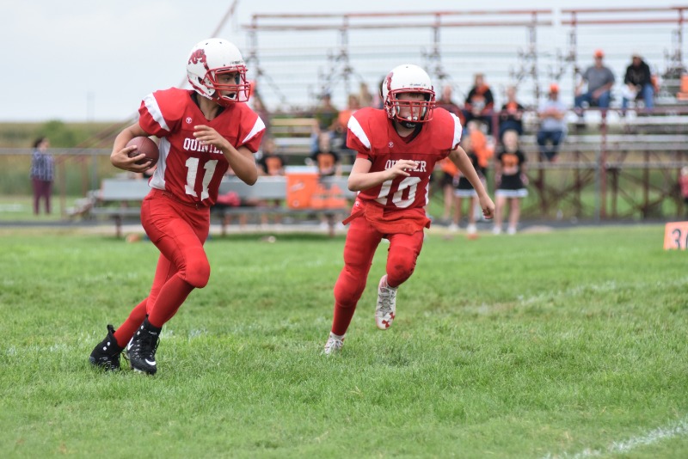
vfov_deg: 5.9
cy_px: 230
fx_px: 4445
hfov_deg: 8.9
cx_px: 344
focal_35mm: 232
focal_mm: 155
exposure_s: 1/1000
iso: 800
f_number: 4
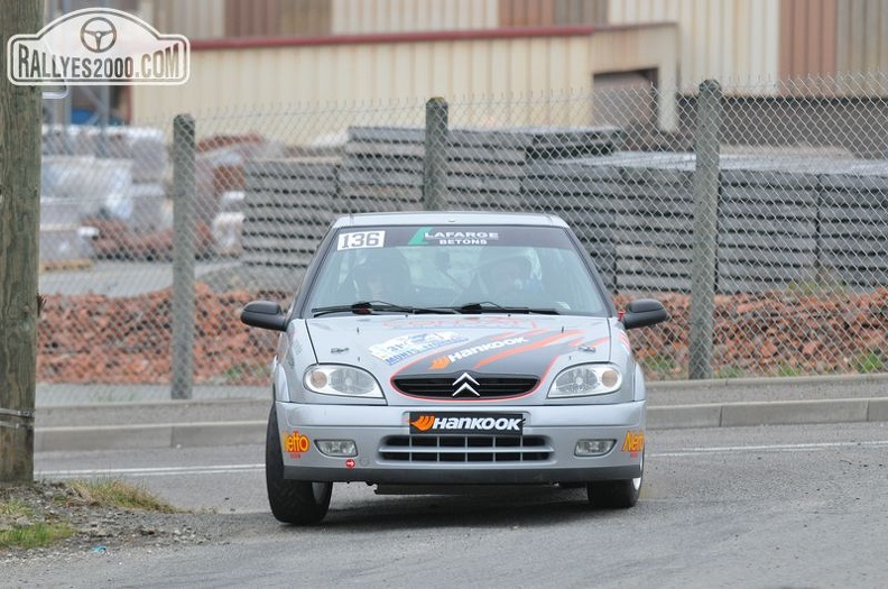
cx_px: 444
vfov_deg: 4.3
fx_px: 7756
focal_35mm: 315
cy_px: 294
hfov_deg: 6.6
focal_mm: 210
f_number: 5.6
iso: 1250
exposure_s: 1/800
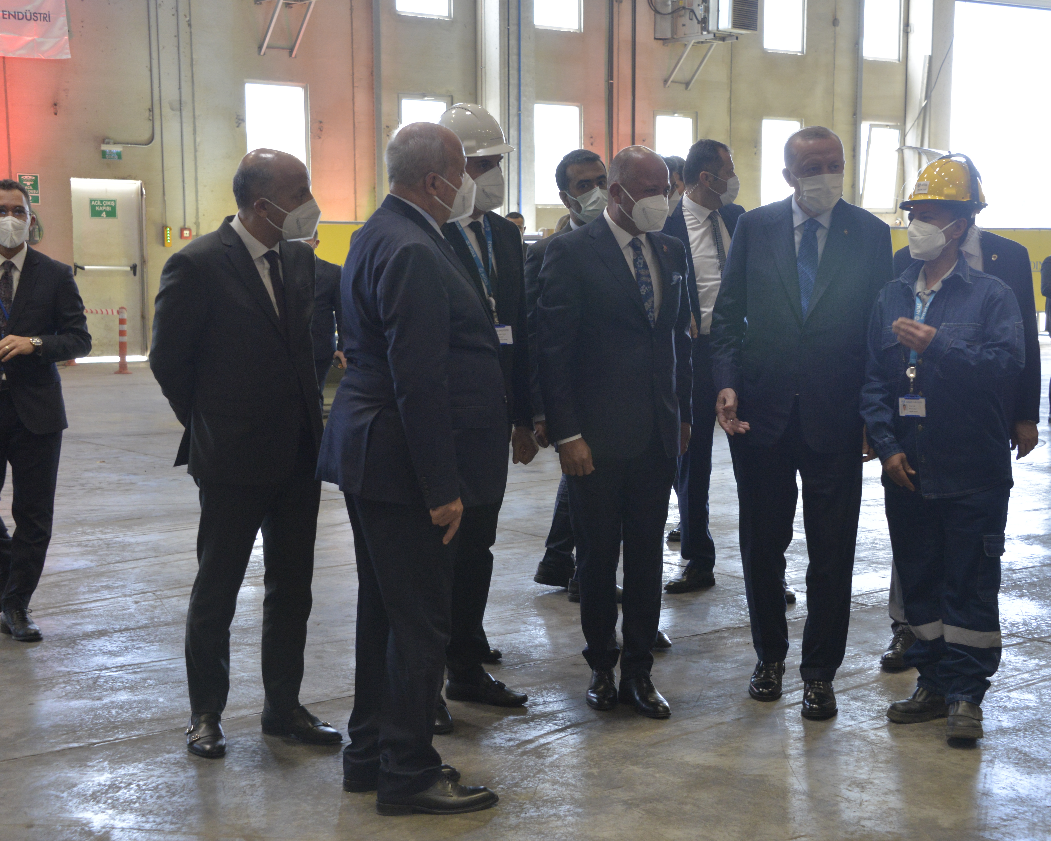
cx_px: 636
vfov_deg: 26.2
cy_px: 409
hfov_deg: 32.4
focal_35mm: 58
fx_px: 1804
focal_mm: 48
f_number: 5.6
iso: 2000
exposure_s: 1/125
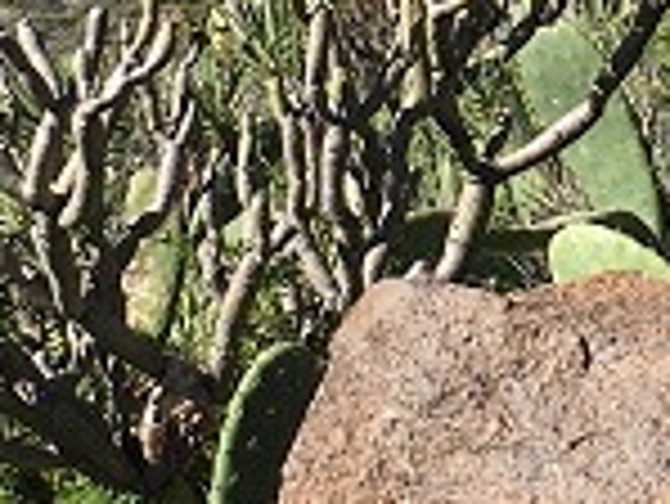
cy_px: -68
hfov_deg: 9.9
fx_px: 3855
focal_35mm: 199
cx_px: 674
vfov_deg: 7.4
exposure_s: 1/1508
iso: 25
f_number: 2.2
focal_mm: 4.15
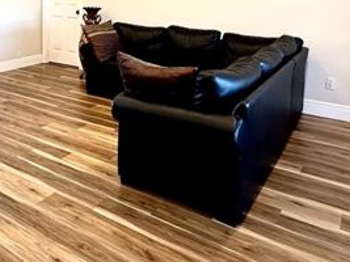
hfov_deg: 48.6
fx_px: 374
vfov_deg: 35.4
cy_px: 7
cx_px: 98
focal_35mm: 37
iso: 250
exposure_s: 1/60
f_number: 2.2
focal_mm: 2.22
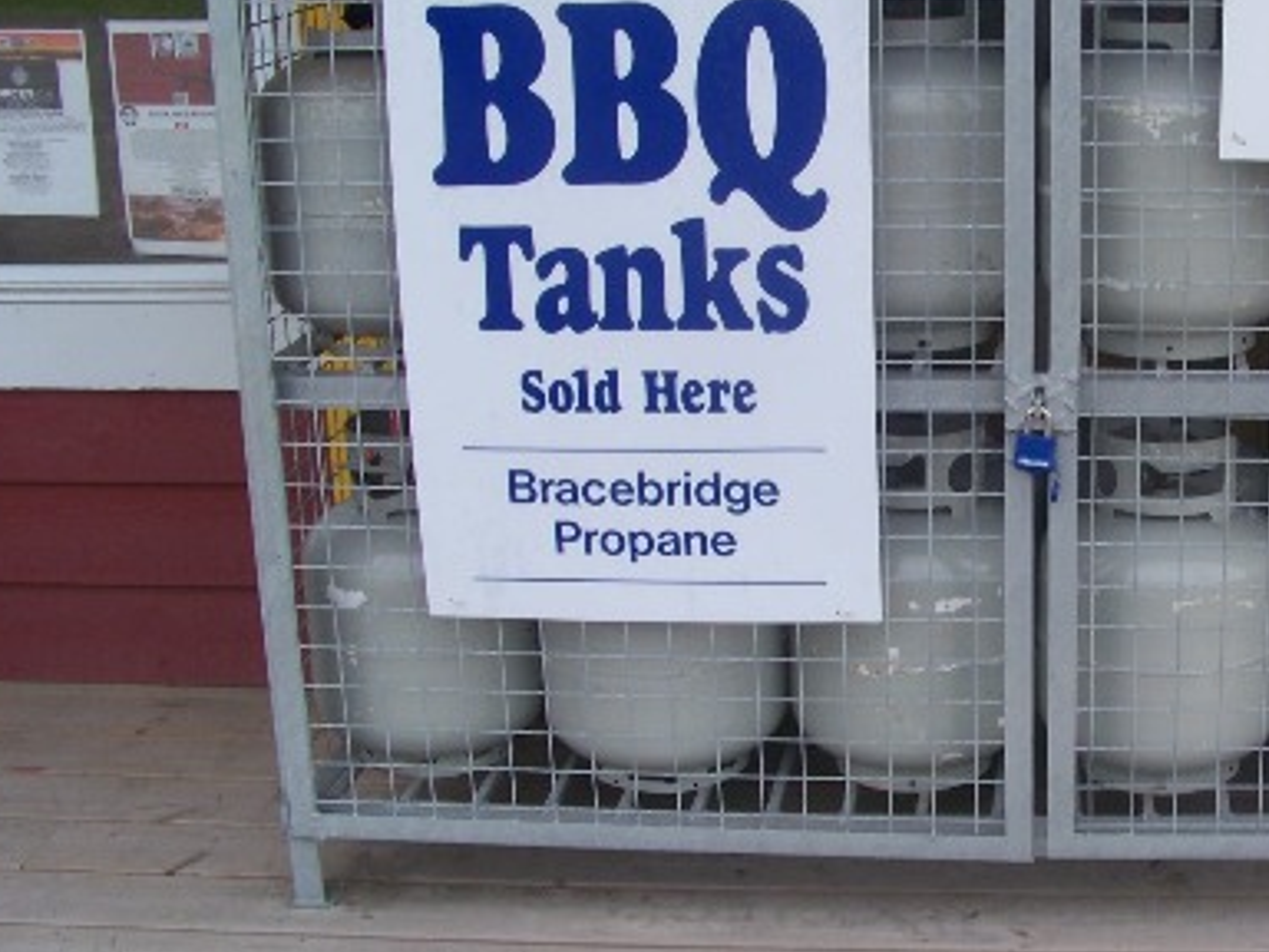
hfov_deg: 31.4
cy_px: 502
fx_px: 2200
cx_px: 1008
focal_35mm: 60
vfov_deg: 24.4
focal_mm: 5.85
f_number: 5.6
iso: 64
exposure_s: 1/125
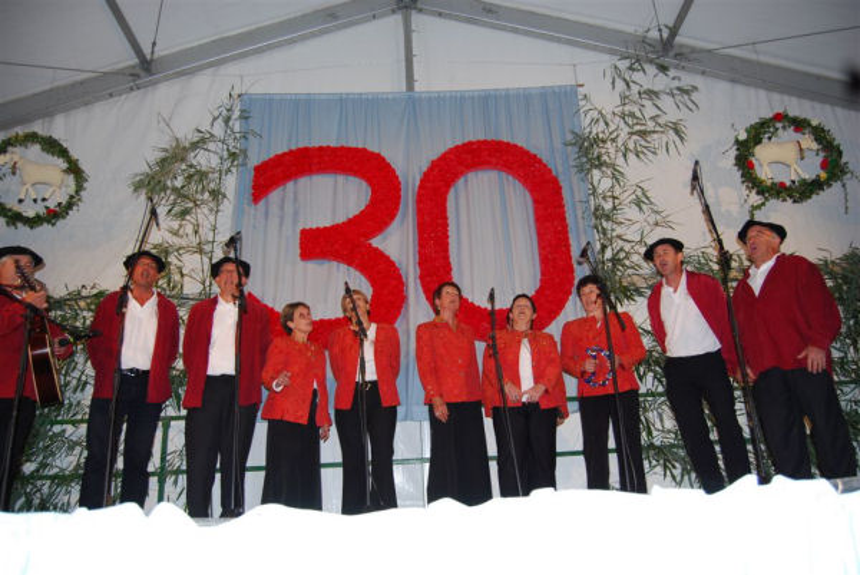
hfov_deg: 67.3
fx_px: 645
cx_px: 430
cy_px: 288
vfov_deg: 48.0
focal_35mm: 27
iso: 200
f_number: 3.5
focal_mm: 18
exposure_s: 1/60
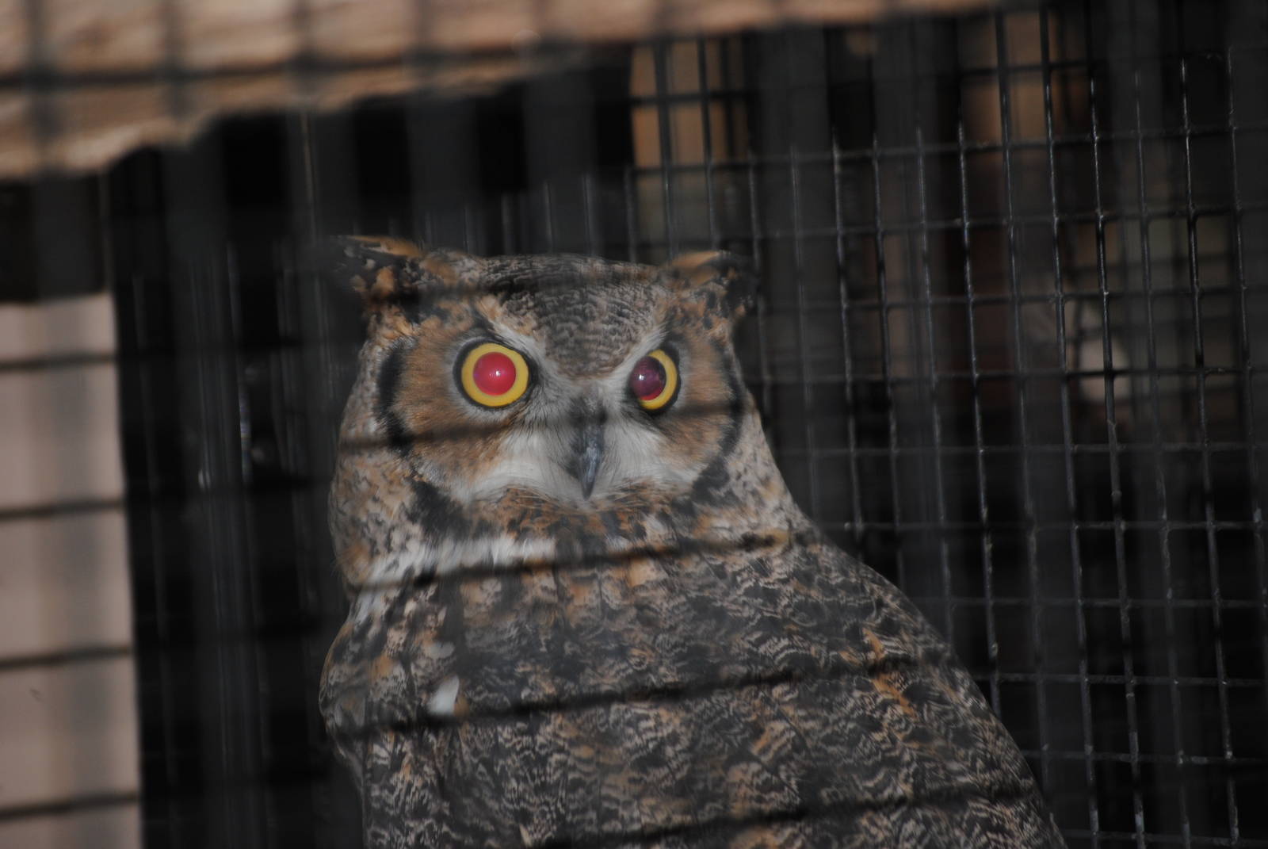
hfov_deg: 7.8
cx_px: 634
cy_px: 424
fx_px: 9257
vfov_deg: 5.2
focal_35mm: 262
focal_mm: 175
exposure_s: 1/60
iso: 200
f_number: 5.3
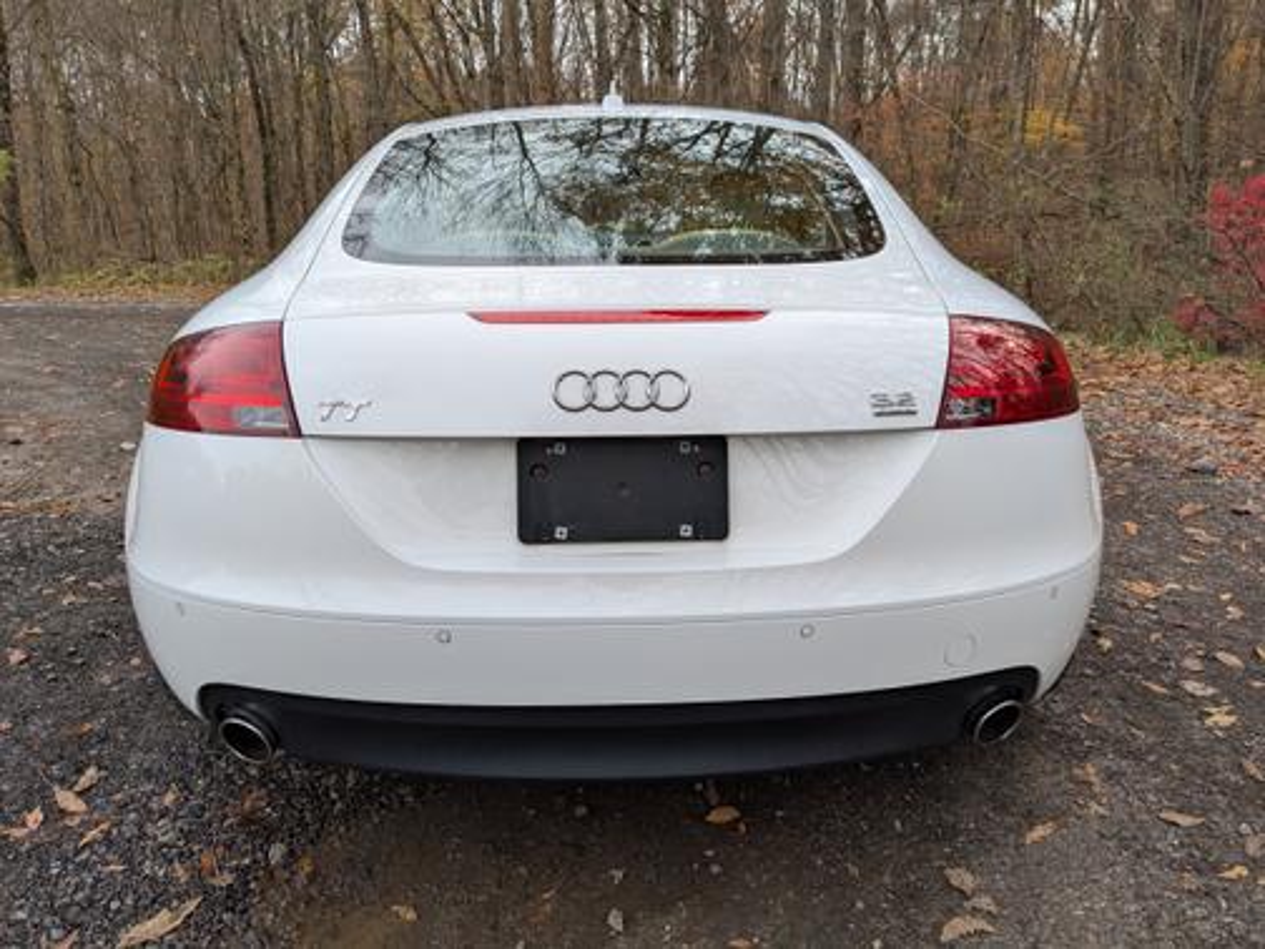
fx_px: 987
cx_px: 632
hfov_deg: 65.3
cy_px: 474
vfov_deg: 51.4
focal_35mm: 27
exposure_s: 1/1299
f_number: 1.73
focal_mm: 4.38
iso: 66
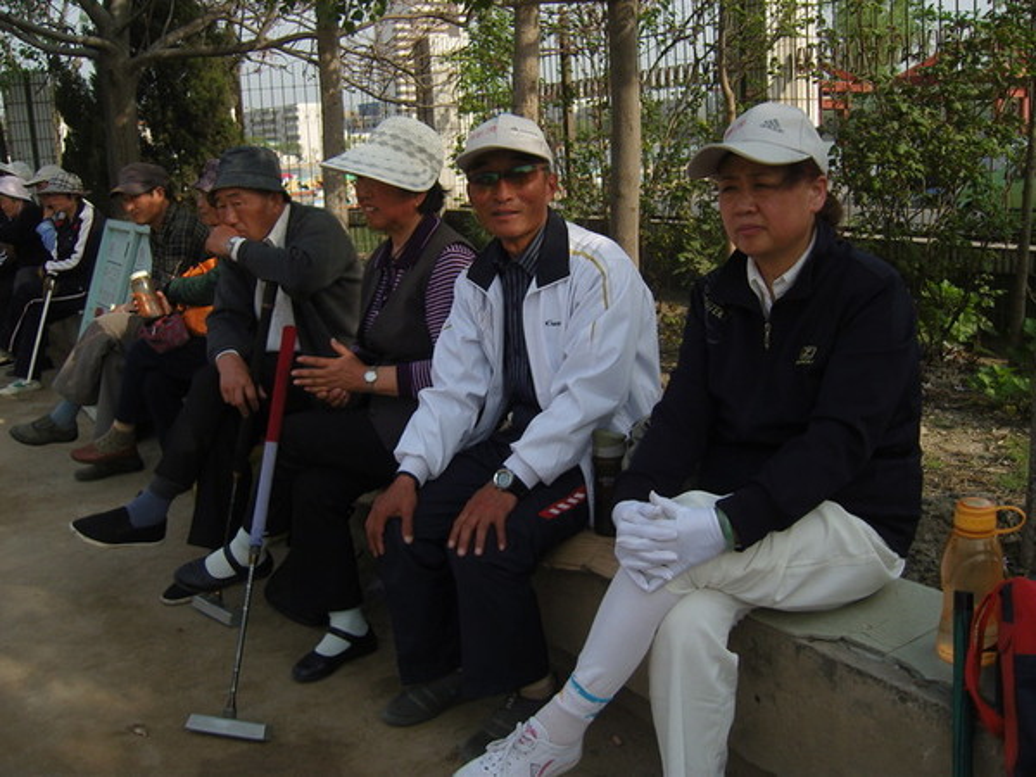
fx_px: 1018
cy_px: 388
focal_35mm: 34
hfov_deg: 54.0
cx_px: 518
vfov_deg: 41.8
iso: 100
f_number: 7
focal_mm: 7.3
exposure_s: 1/250
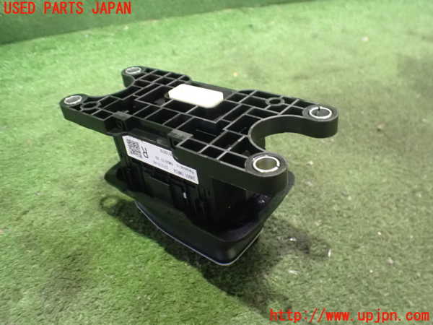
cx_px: 216
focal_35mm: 30
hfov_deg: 60.0
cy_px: 162
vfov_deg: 46.8
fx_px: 375
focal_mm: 5.4
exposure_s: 1/25
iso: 1600
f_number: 2.3
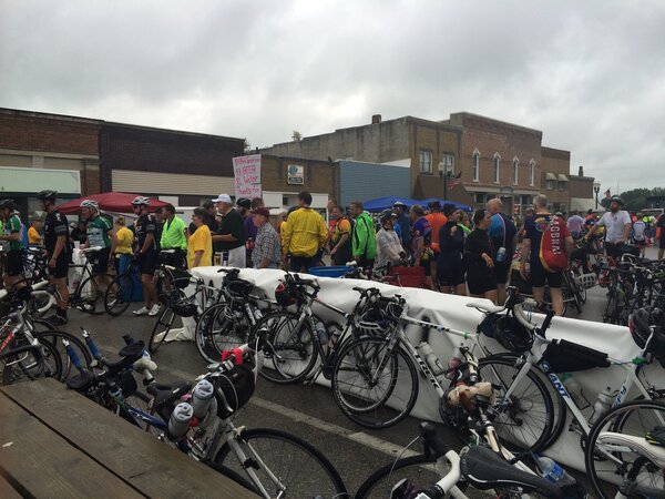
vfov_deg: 48.2
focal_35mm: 29
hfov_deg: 61.7
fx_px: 557
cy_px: 250
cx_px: 332
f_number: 2.2
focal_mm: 4.15
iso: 32
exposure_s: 1/562
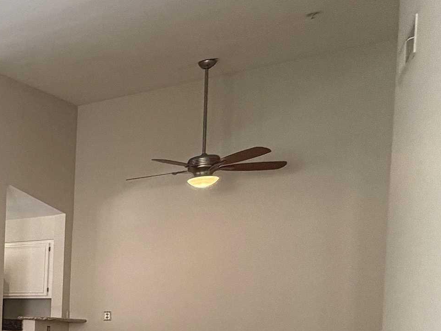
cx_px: -256
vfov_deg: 30.0
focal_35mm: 45
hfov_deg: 26.5
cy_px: 331
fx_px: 573
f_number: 2.2
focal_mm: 2.22
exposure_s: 1/121
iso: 320
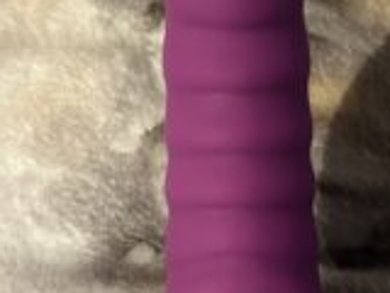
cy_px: 161
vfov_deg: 24.4
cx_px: 251
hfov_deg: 32.0
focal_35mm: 60
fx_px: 676
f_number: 1.78
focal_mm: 6.86
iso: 800
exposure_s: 1/33
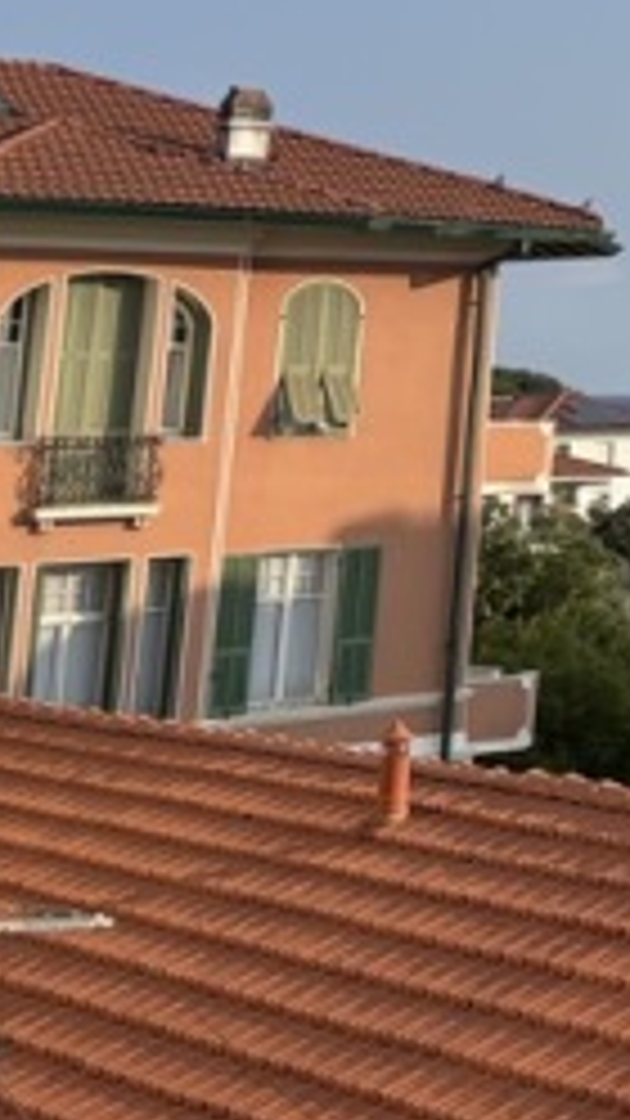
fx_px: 2703
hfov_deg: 10.9
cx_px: 1598
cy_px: -148
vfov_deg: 22.0
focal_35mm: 91
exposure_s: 1/4630
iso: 50
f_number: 1.6
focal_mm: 5.96
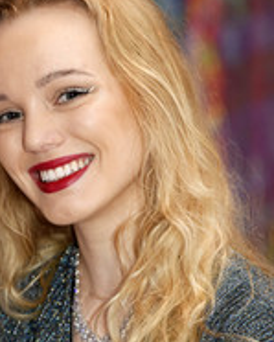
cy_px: 193
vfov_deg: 4.5
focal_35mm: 432
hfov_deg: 3.6
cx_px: -45
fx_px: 4375
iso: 800
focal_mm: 190
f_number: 4
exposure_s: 1/400
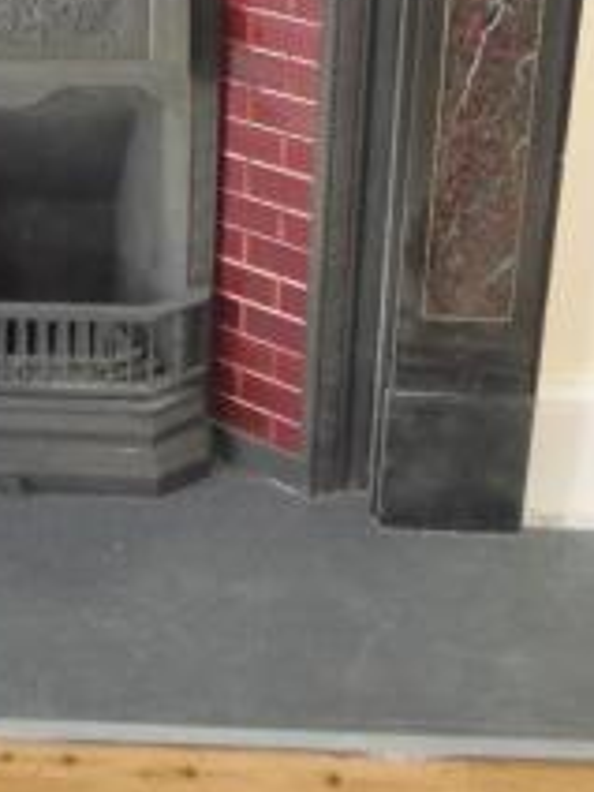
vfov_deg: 26.5
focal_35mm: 72
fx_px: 1647
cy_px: 159
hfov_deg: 19.9
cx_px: 22
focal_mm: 6.5
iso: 400
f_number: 3.4
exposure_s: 1/40
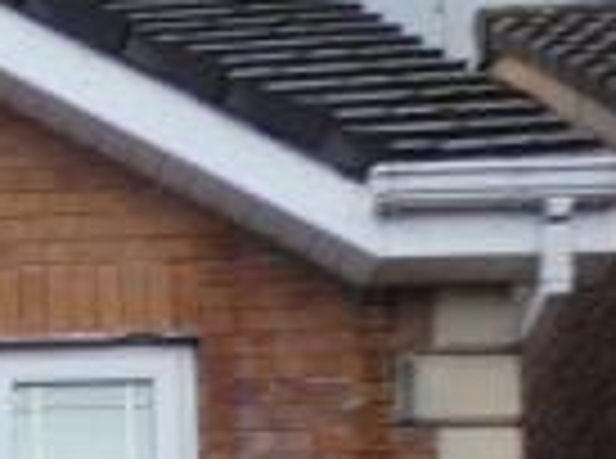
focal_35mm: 225
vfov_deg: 6.3
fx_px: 3993
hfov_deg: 7.7
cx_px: -1241
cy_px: 1058
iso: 80
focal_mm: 5.3
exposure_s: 1/125
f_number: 3.3
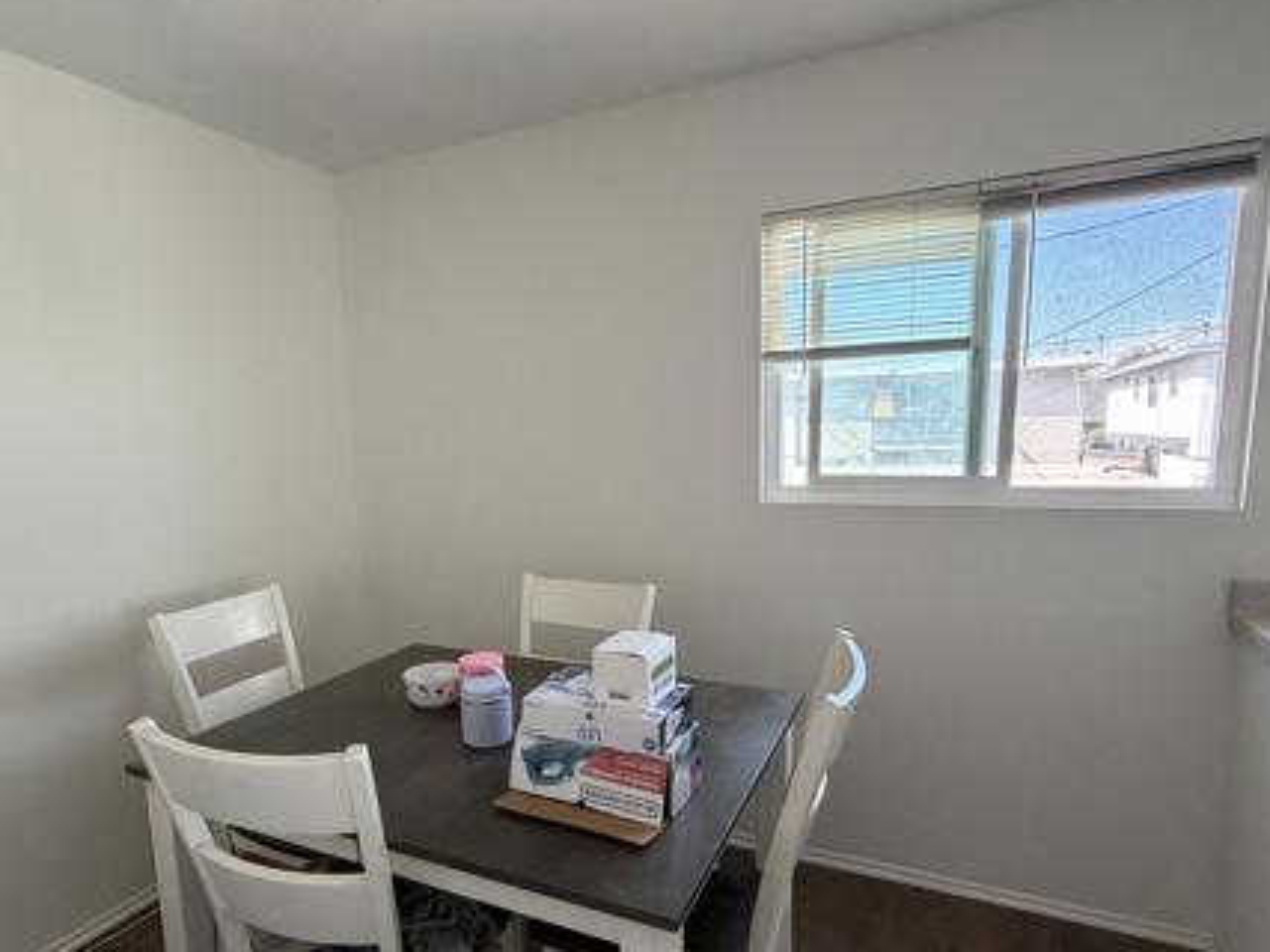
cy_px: 550
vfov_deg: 63.1
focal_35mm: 21
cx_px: 571
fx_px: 770
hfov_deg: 78.8
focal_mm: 2.22
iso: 320
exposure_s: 1/121
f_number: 2.2
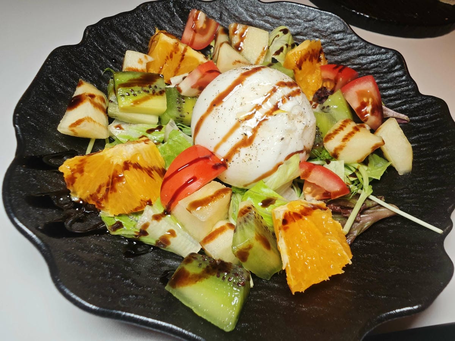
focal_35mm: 19
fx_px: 250
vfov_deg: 68.7
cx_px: 228
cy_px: 170
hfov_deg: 84.7
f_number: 1.8
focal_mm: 2.03
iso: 80
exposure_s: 1/120
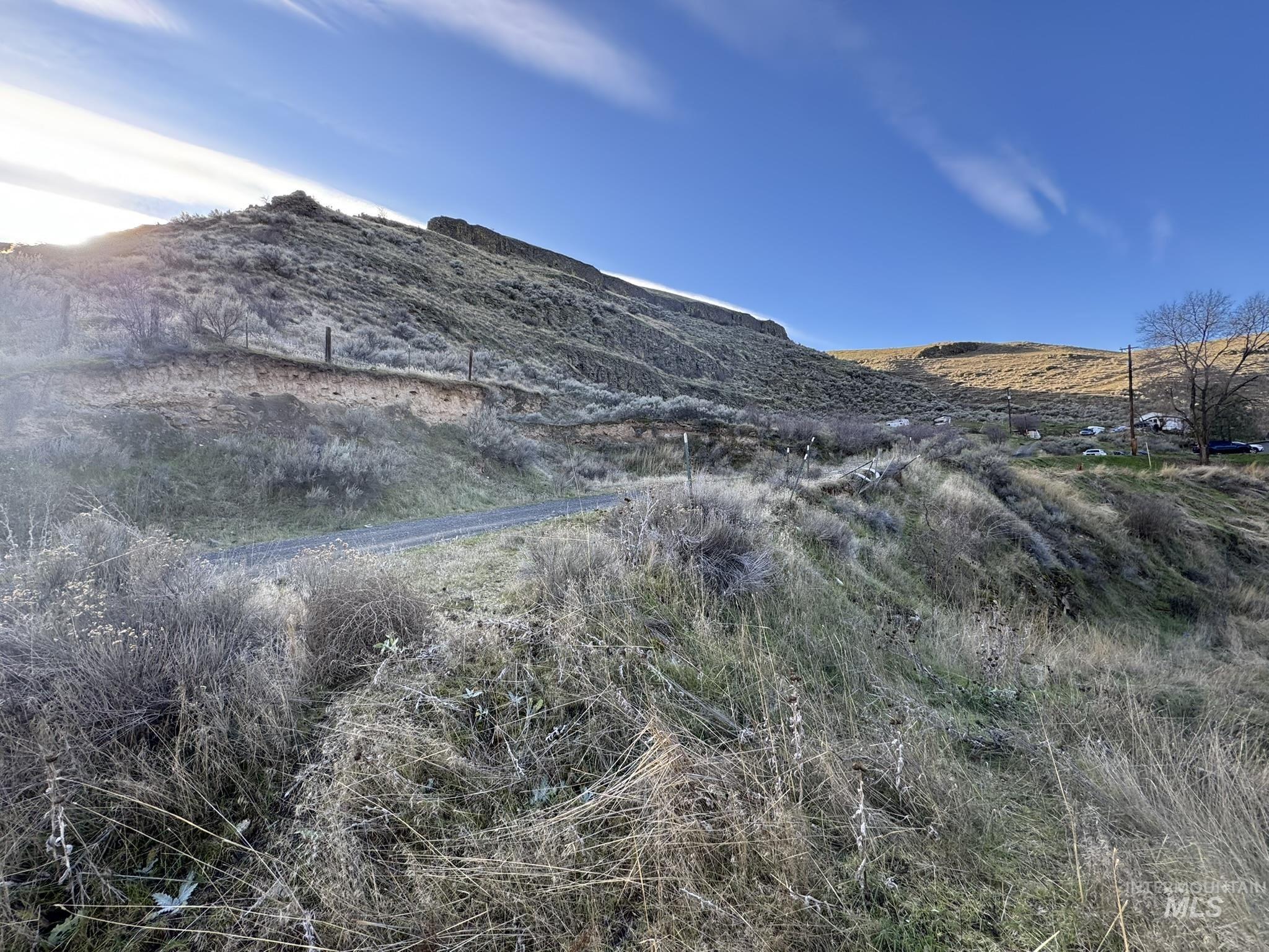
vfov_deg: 85.7
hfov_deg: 102.1
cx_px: 634
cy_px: 476
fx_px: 513
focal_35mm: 14
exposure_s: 1/180
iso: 40
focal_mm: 2.22
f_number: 2.2
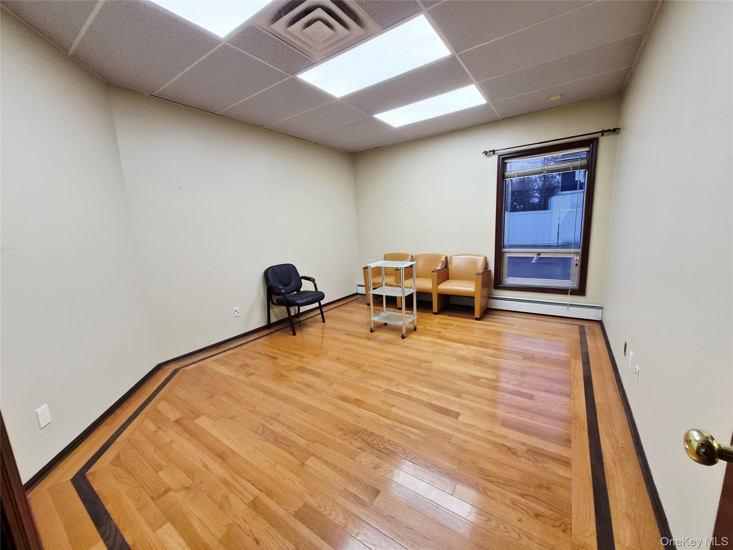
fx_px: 275
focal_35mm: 13
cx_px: 366
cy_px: 275
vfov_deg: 89.9
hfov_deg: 106.2
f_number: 2.2
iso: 64
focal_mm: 1.7
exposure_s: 1/60.2
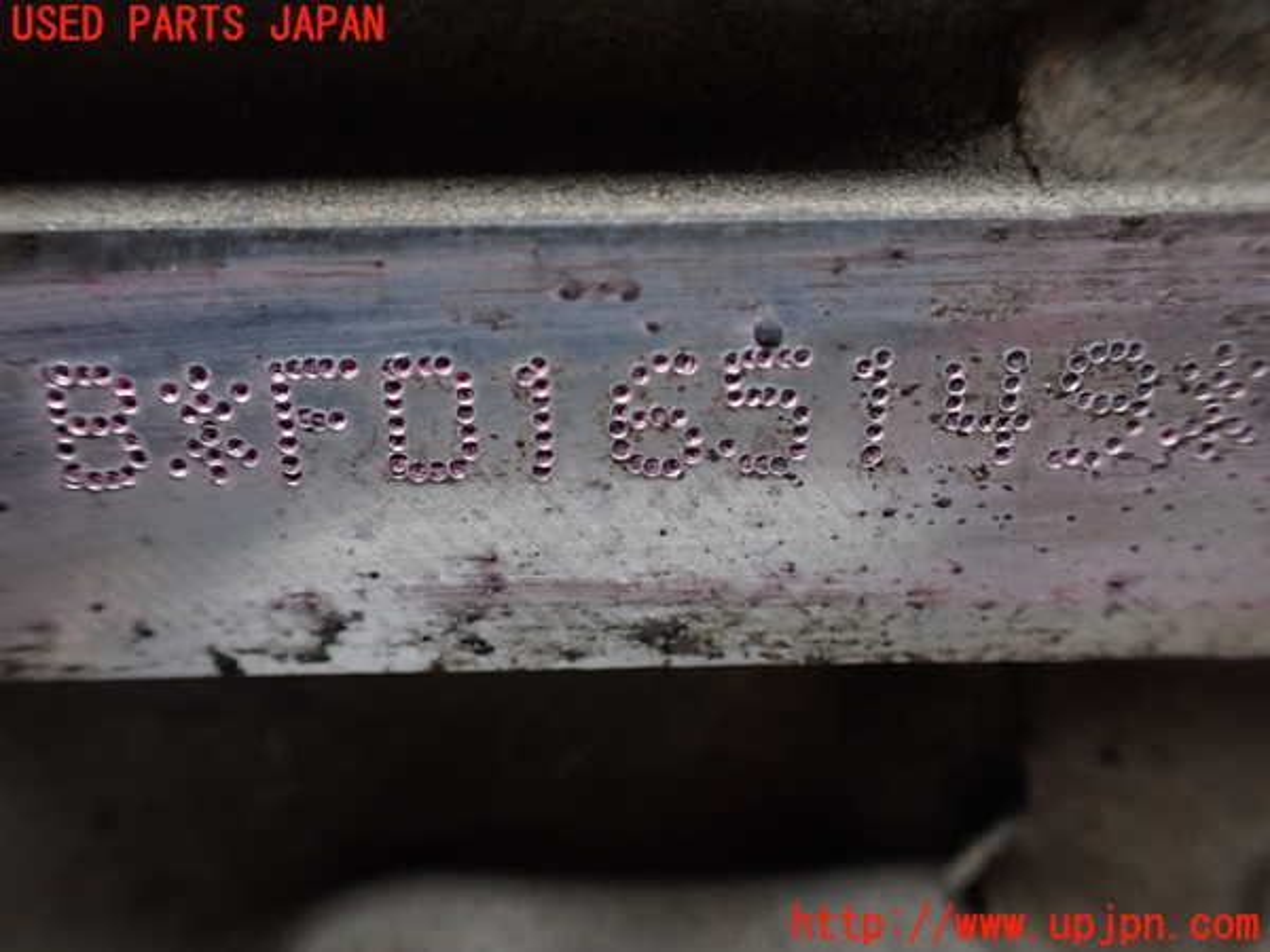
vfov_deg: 46.8
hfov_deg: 60.0
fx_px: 1101
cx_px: 635
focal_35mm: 30
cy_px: 476
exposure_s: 1/125
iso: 400
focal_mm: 5.4
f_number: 2.3
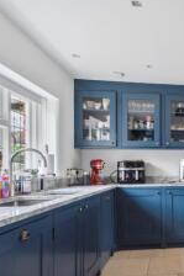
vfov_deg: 55.4
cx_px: 226
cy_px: 167
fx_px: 261
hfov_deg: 31.7
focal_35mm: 34
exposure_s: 1/30
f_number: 9
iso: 200
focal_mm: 16
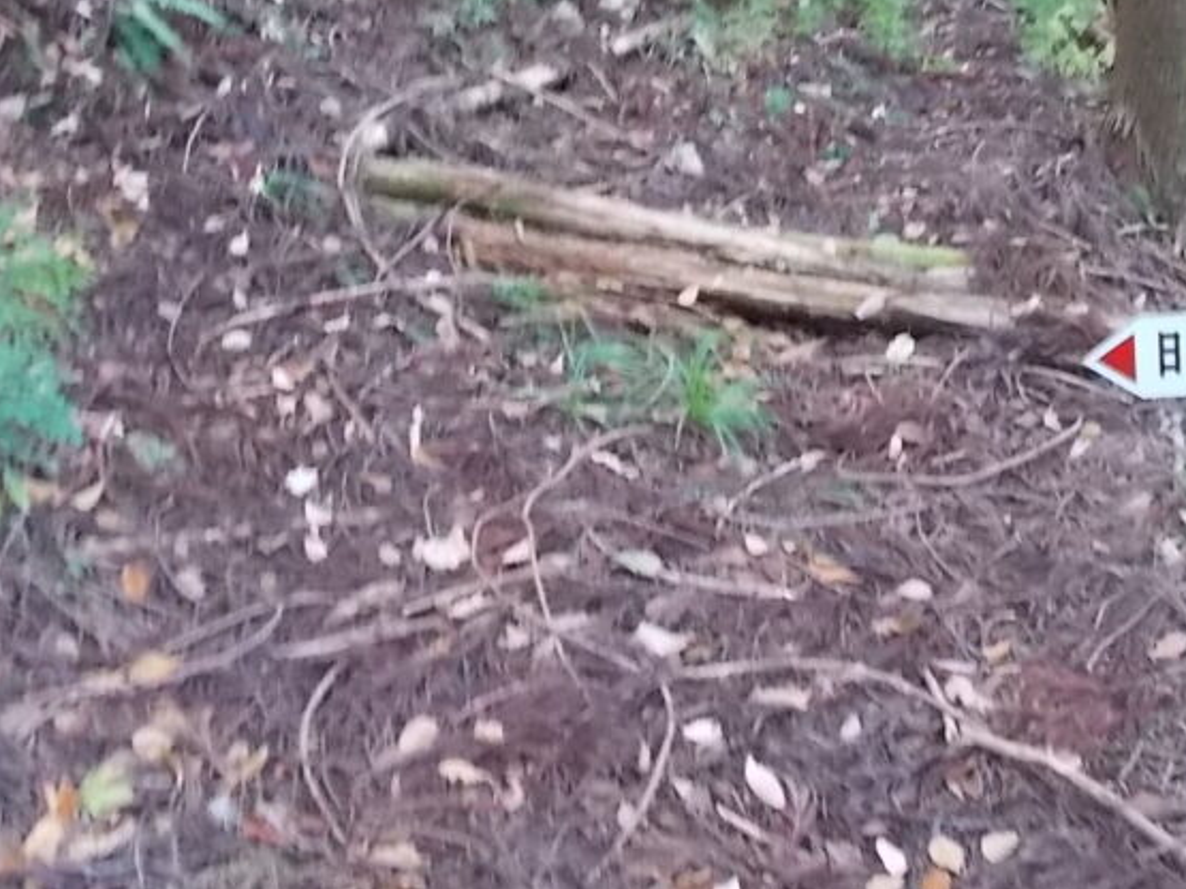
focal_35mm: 48
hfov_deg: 39.6
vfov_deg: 29.0
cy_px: 79
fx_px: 1644
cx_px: 628
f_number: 3.2
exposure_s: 1/25
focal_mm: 4.6
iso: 320
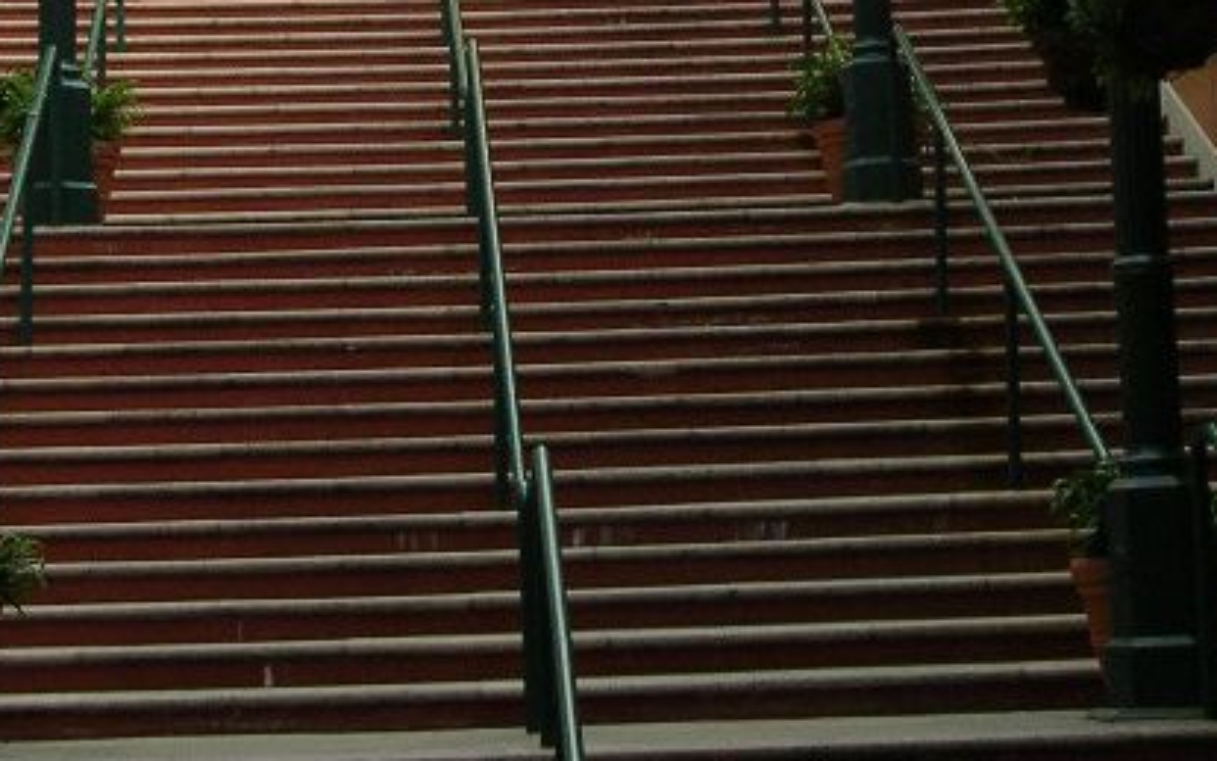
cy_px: -356
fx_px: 4081
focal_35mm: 123
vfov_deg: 10.3
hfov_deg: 17.0
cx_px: 585
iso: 50
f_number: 3
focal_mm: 7.1
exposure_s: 1/331
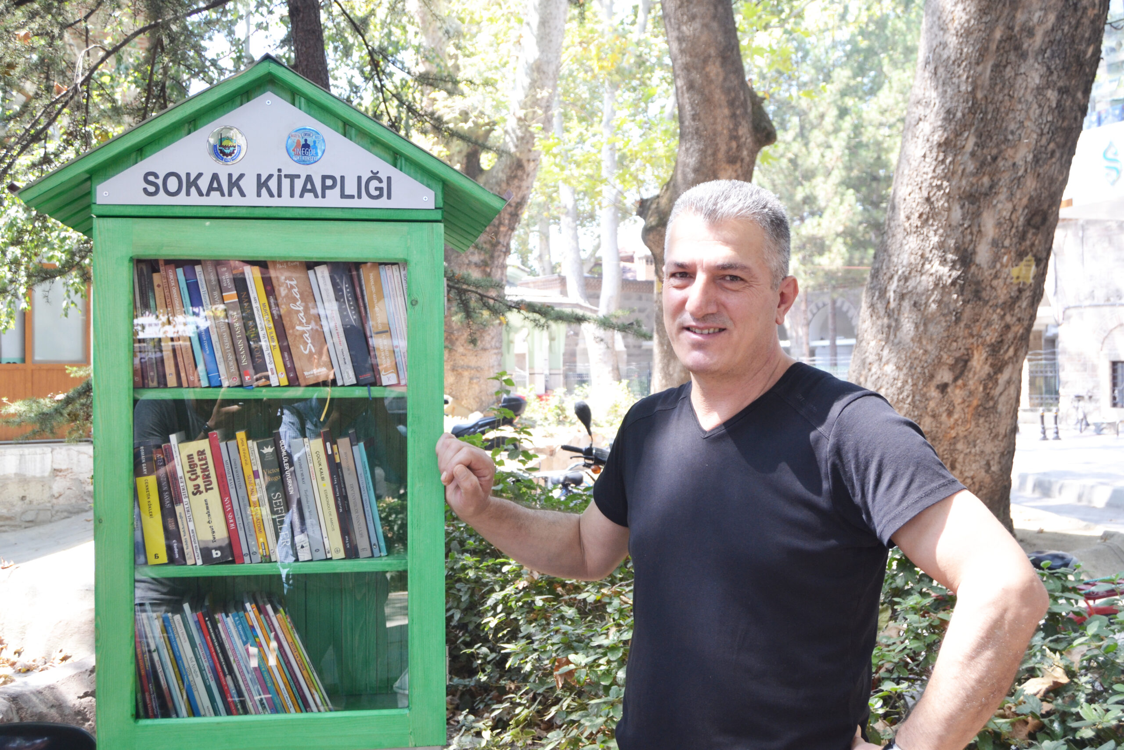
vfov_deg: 36.9
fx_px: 1124
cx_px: 562
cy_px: 375
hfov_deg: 53.1
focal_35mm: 36
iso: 400
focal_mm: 24
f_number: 5.6
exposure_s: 1/125
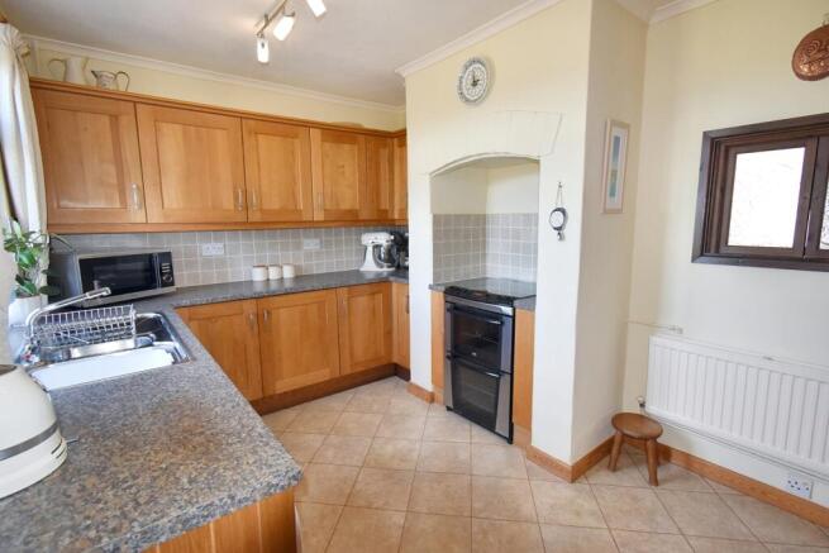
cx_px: 414
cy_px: 276
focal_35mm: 16
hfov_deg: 95.0
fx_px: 380
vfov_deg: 72.1
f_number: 5.6
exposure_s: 1/125
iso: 800
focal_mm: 11
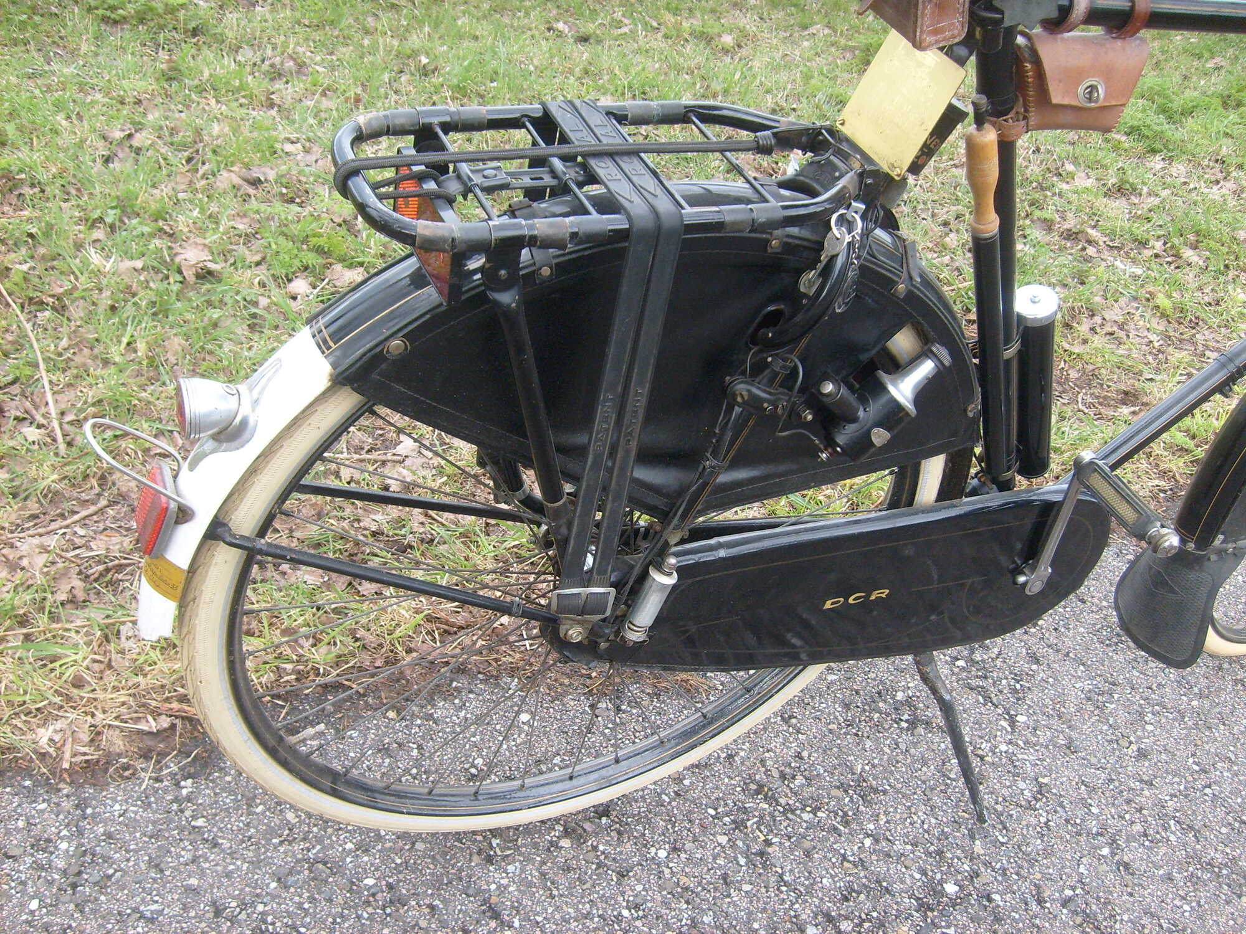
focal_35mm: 35
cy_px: 467
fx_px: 1260
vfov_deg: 40.7
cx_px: 623
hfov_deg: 52.6
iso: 80
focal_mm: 5.8
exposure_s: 1/180
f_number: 2.8
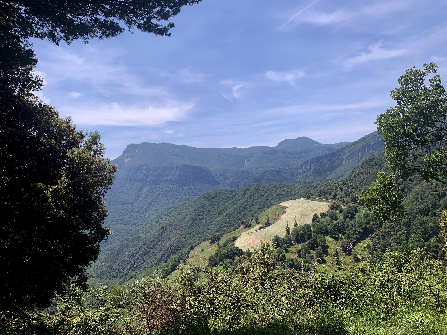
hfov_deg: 67.3
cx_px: 224
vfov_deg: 53.1
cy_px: 168
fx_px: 336
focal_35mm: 26
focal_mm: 4.25
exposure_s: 1/2545
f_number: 1.8
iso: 25
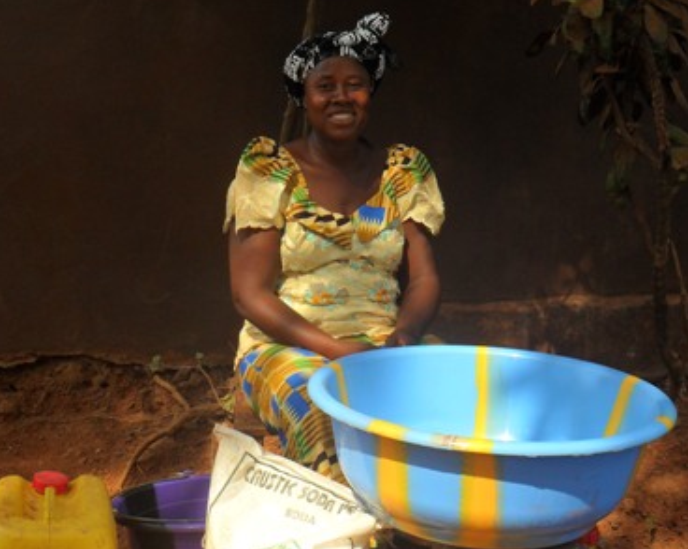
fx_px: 1404
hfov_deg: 27.5
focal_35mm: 69
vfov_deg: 21.9
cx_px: 343
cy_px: 428
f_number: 5
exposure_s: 1/180
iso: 100
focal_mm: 9.3
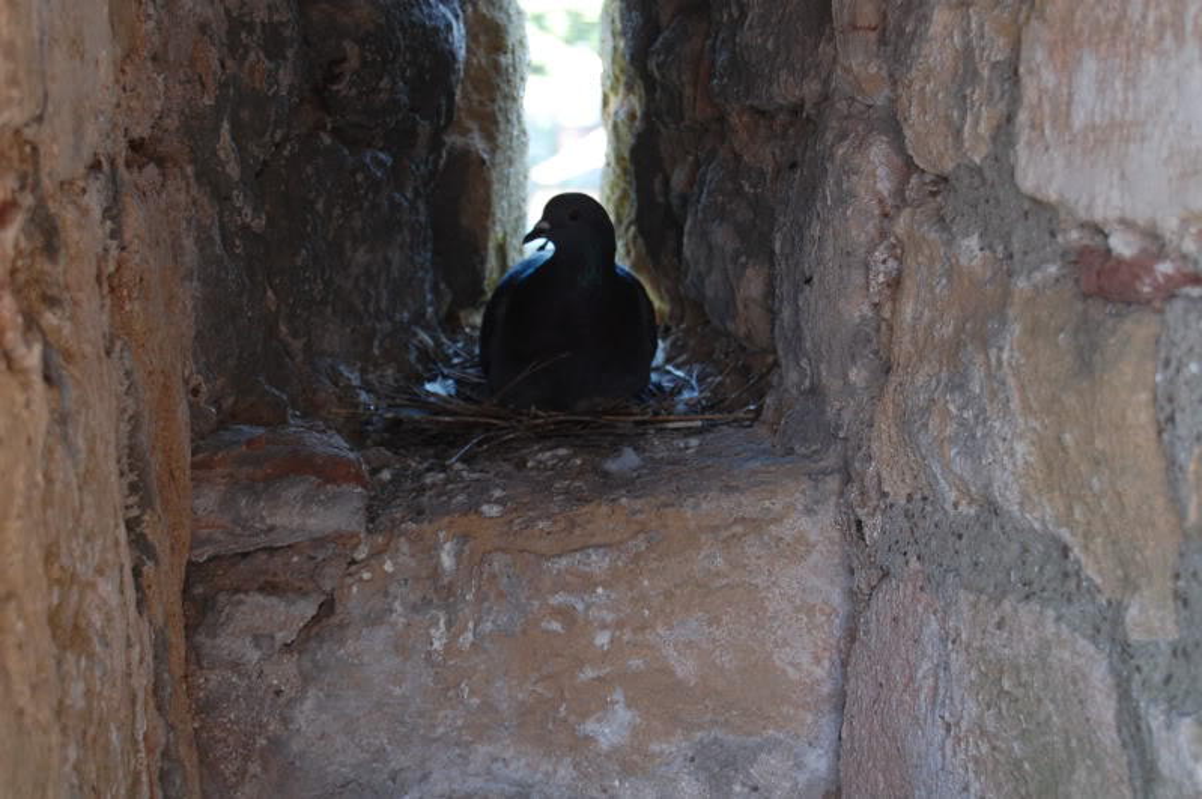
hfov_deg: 24.6
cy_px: 400
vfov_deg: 16.5
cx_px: 601
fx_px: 2752
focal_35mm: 82
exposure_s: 1/30
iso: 560
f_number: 5.6
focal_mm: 55
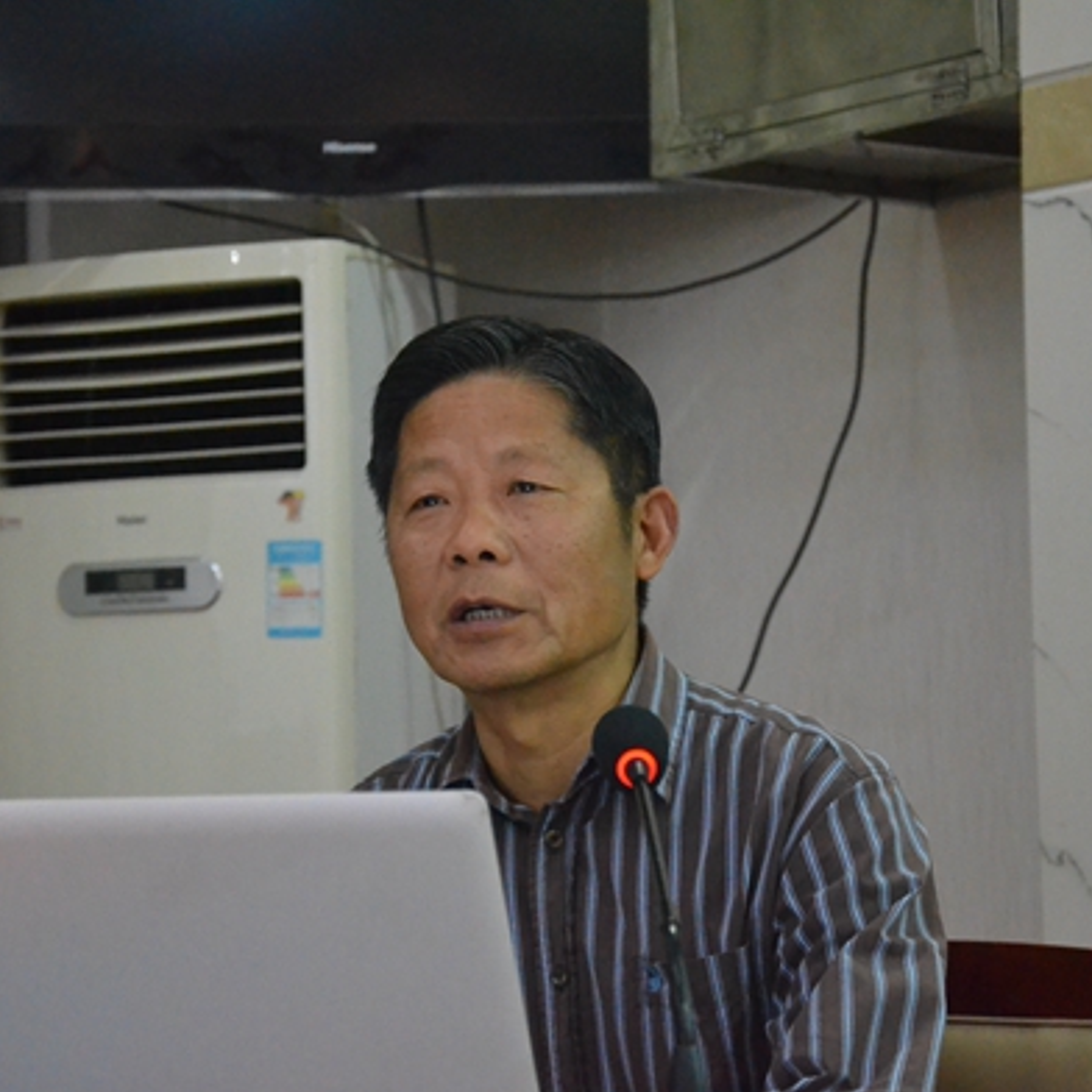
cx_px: 582
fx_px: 4033
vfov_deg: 15.4
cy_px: 550
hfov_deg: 15.4
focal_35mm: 113
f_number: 5
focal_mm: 58
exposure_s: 1/100
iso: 6400
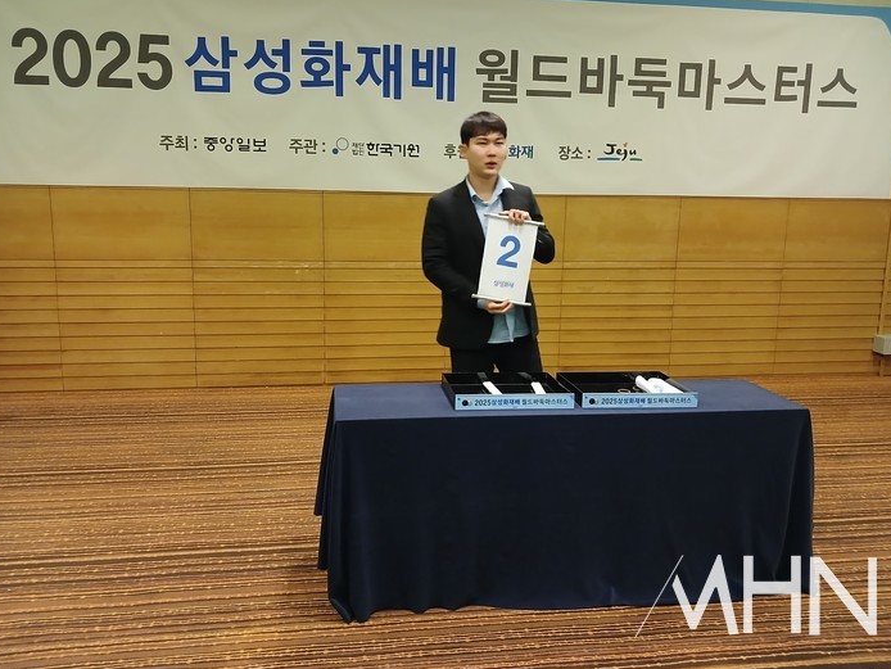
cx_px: 448
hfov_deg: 63.4
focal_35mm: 28
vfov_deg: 49.8
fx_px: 721
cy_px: 325
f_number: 1.8
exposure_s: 1/24
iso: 500
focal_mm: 4
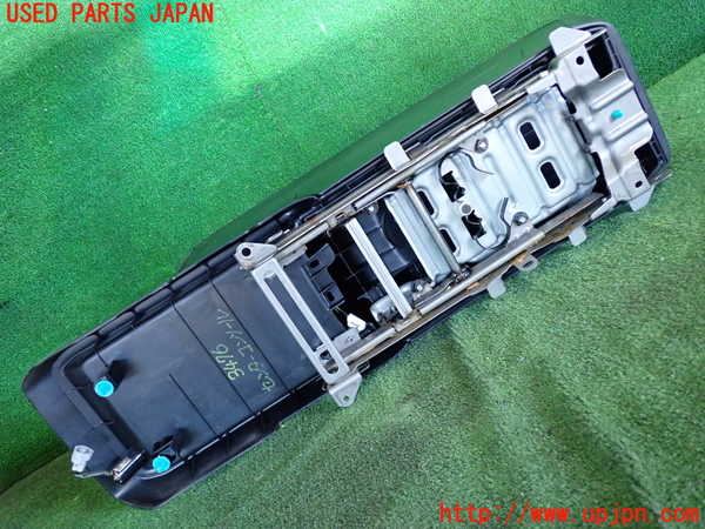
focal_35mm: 30
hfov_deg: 60.0
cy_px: 264
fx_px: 611
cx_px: 352
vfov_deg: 46.8
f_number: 2.3
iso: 640
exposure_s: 1/125
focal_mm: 5.4
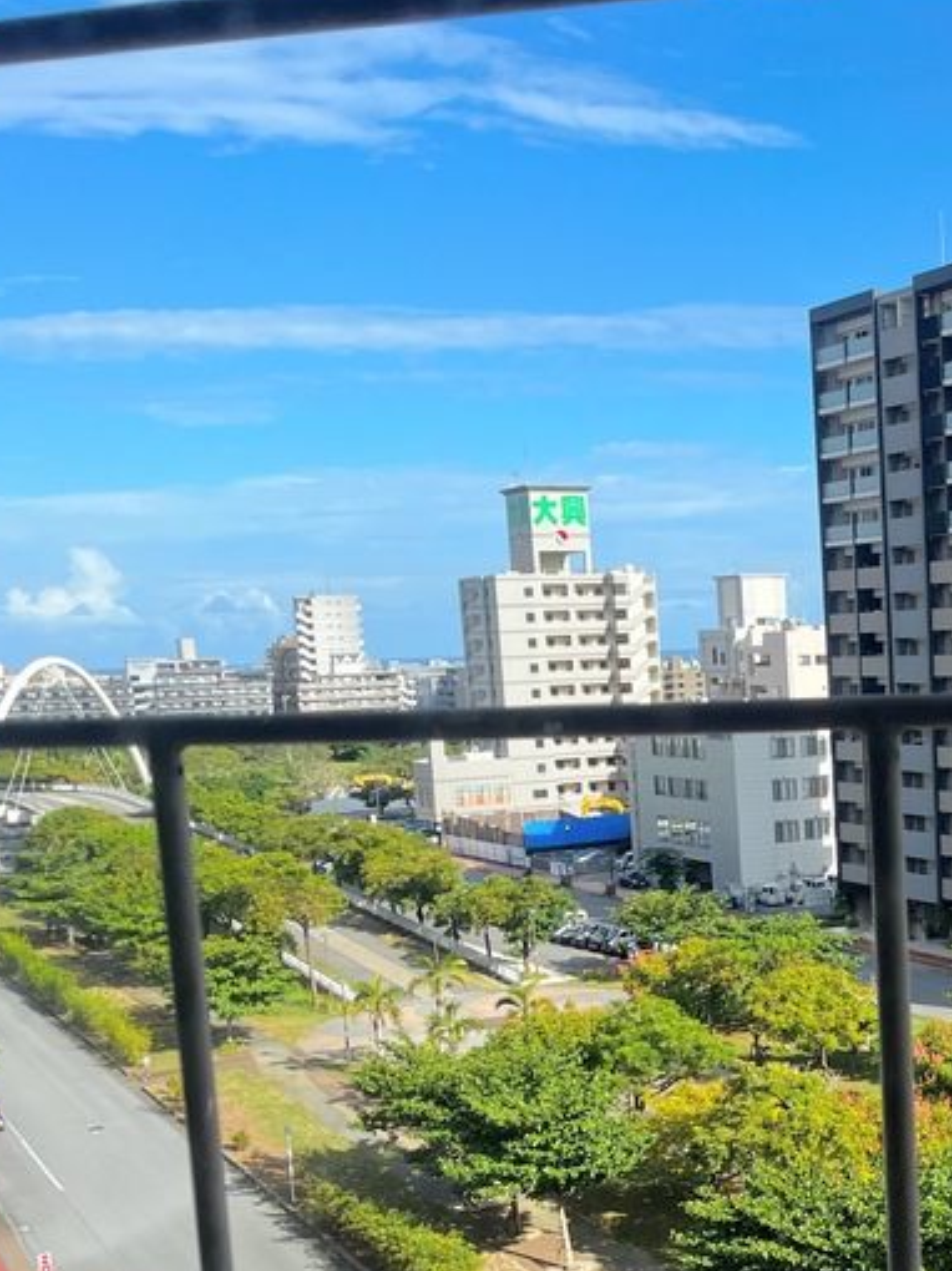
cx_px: 972
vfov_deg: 36.8
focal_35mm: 51
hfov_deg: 26.8
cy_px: 912
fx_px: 1872
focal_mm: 5.1
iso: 50
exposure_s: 1/2309
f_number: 1.6
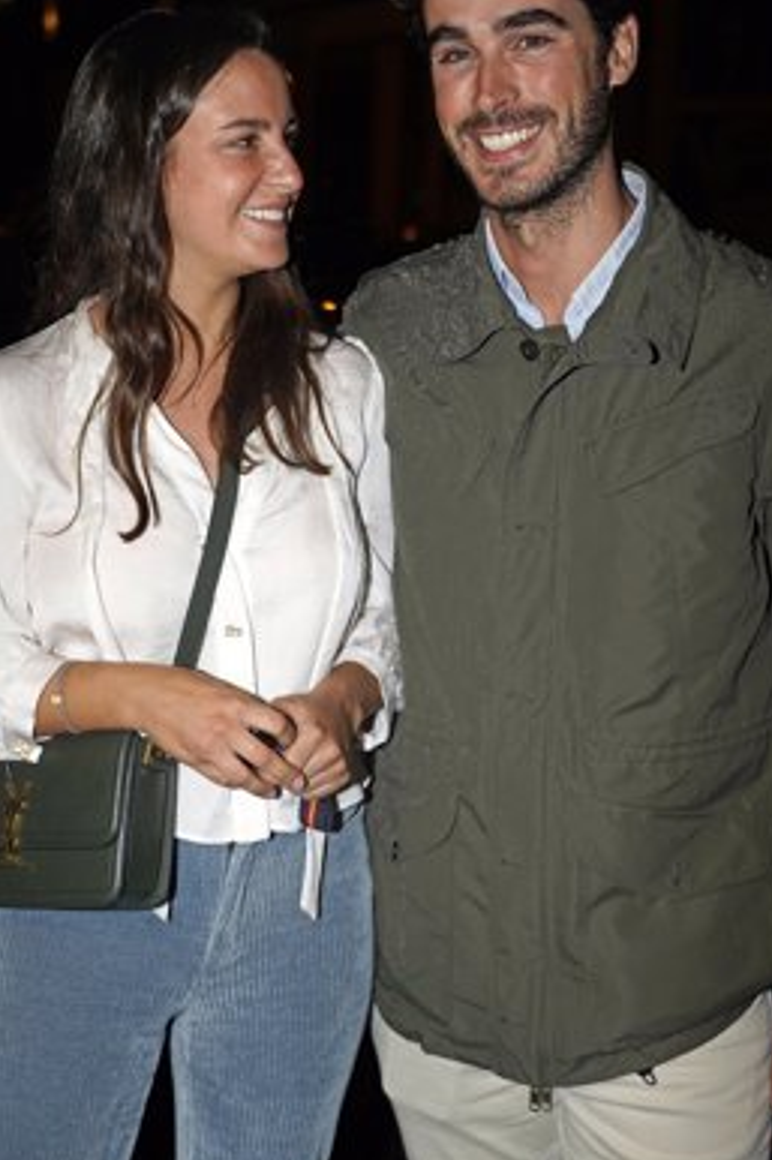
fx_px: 1803
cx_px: 448
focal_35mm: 56
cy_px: 529
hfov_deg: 24.1
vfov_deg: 35.6
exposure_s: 1/200
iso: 500
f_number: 4
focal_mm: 48
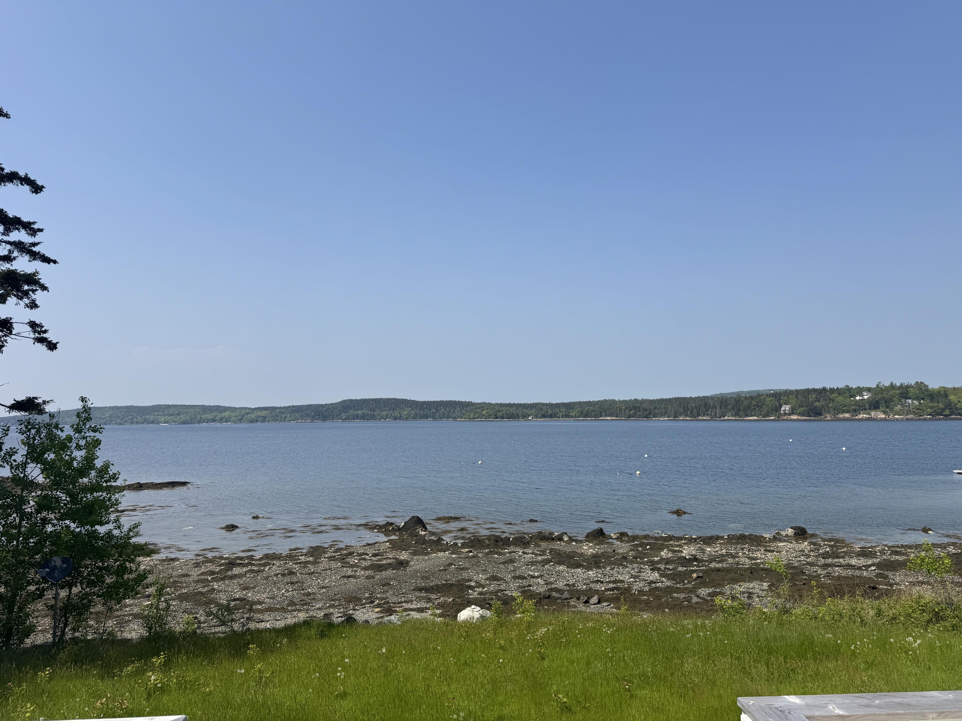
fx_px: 667
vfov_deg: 56.8
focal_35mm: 24
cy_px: 360
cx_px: 481
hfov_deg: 71.6
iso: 80
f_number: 1.78
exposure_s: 1/6410
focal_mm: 6.76
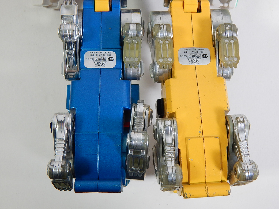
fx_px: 347
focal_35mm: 43
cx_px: 140
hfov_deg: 43.9
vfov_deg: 33.6
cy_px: 104
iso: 220
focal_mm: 7.7
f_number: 3.6
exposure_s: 1/30
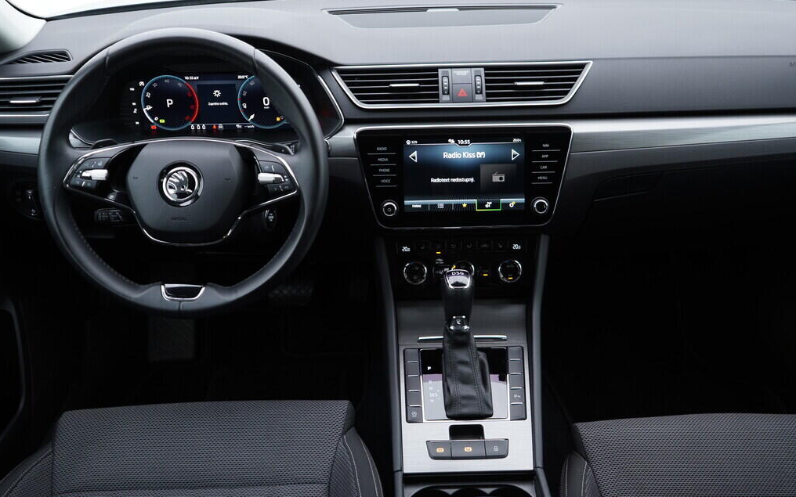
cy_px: 238
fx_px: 803
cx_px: 398
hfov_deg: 52.7
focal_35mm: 37
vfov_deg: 34.4
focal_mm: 24
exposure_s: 1/40
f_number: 2.8
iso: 200
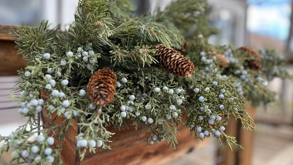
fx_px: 225
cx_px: 147
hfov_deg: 66.1
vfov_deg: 40.2
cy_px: 83
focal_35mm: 29
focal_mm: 5.1
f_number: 1.6
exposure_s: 1/407
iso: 50
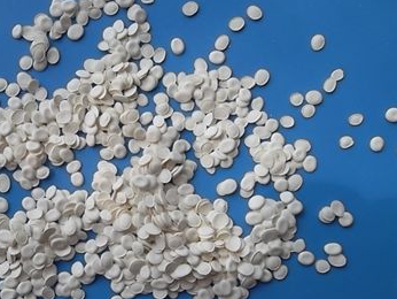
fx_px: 448
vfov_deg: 36.7
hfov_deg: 46.6
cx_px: 116
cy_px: 177
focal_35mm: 39
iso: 80
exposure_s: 1/320
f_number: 3.5
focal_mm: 4.9
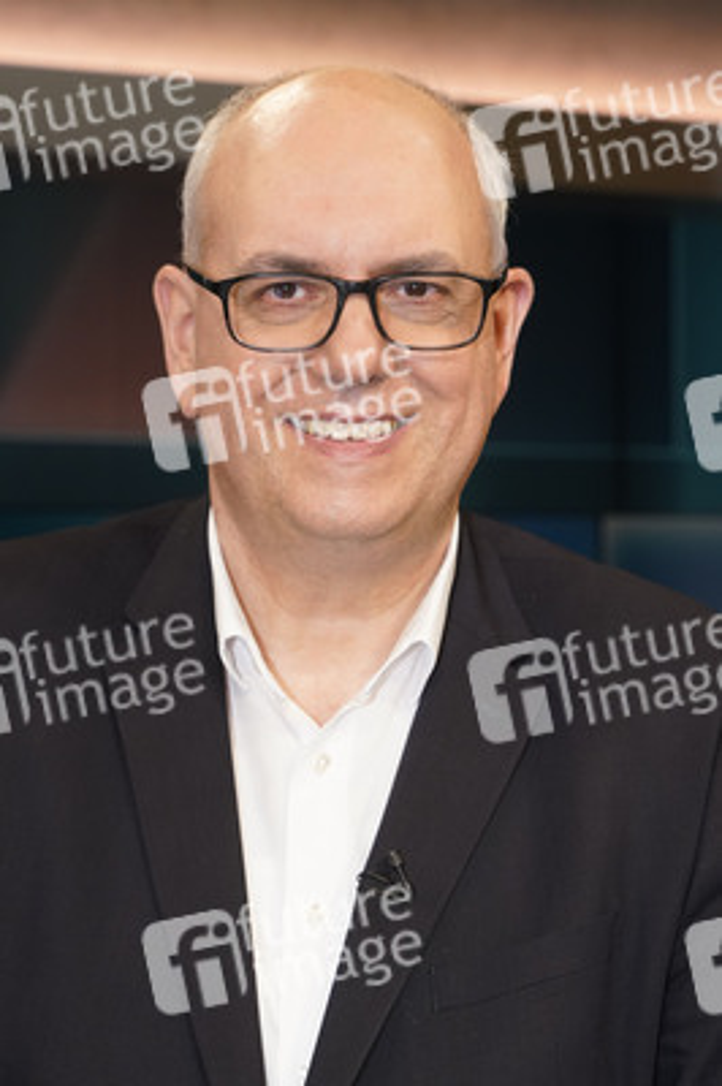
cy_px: 543
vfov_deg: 30.1
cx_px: 361
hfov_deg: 20.3
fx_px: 2019
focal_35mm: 67
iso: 2000
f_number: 5.6
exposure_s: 1/160
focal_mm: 67
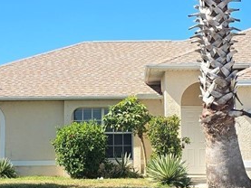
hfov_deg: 23.0
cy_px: 106
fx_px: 617
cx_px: 128
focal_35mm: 85
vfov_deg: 17.4
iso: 12
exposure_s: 1/424
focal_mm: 6.3
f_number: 1.7
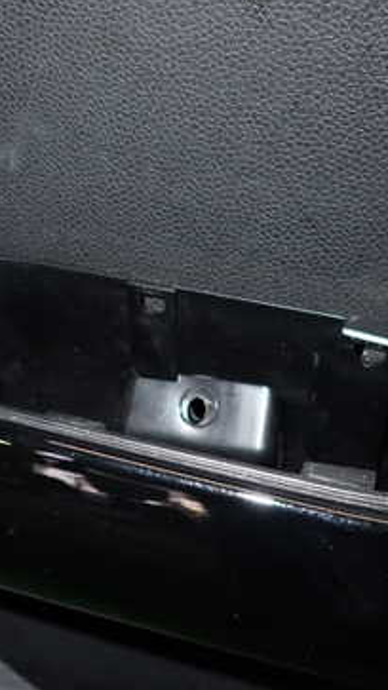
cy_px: 373
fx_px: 824
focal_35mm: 45
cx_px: 143
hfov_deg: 26.4
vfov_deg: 45.4
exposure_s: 1/30
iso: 200
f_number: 5.6
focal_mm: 4.5
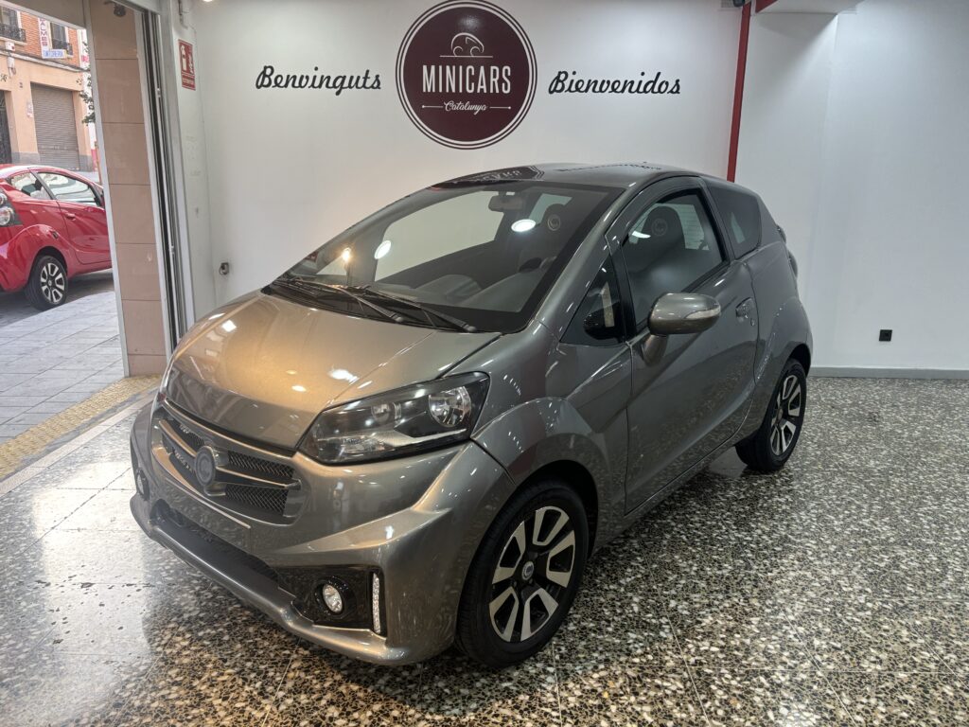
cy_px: 364
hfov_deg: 67.3
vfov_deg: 53.1
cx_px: 484
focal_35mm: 26
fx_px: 728
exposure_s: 1/100
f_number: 1.6
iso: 40
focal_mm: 5.96
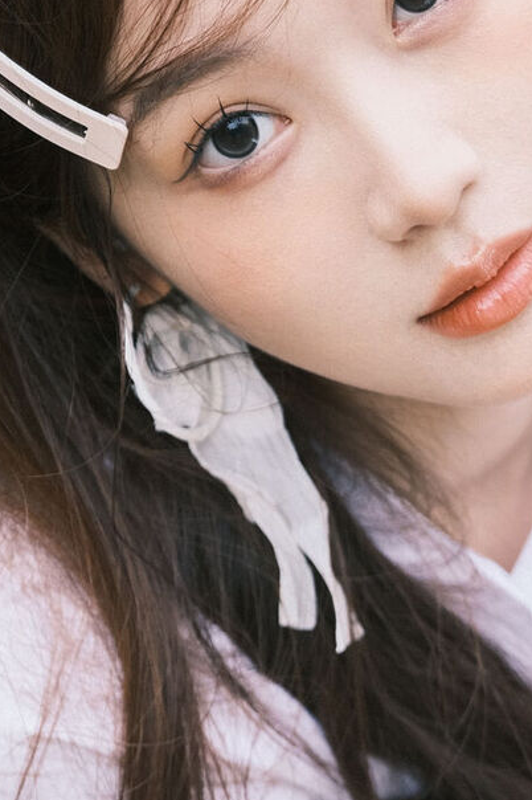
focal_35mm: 274
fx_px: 6080
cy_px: 867
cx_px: 502
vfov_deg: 7.5
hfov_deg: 5.0
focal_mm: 70
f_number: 2.8
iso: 1000
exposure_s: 1/320
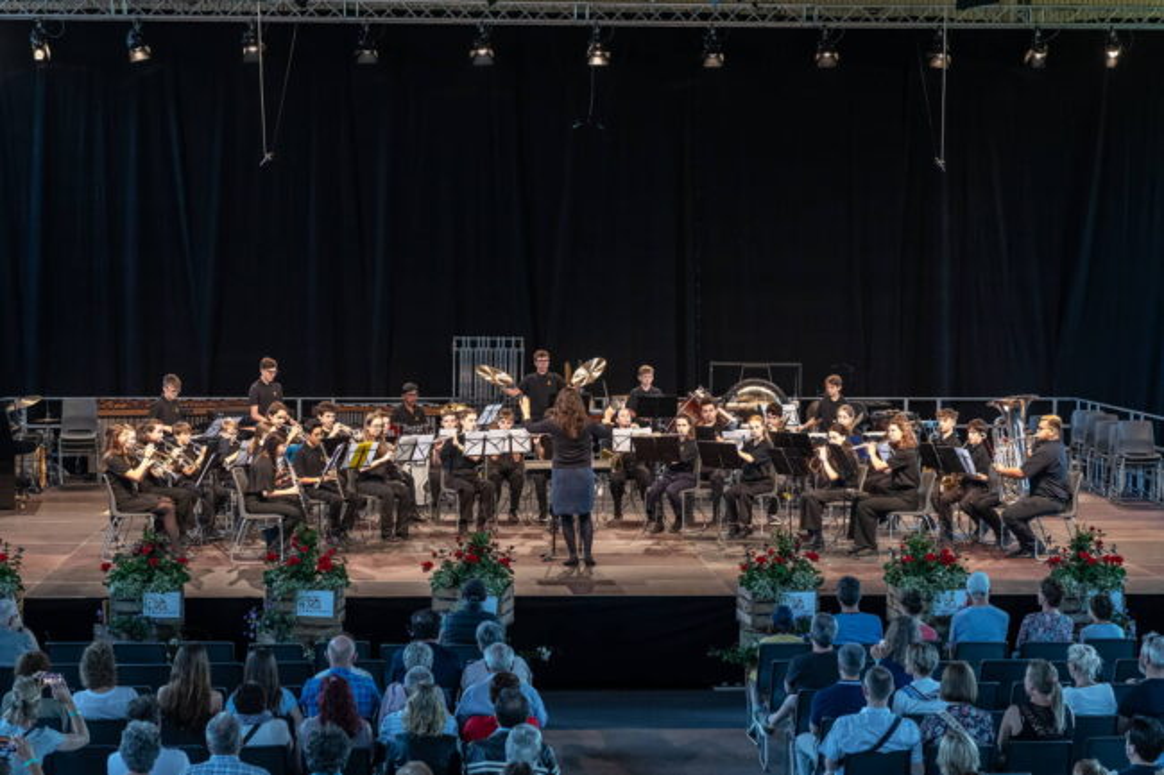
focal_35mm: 70
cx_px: 582
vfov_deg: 19.4
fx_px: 2263
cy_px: 388
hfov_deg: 28.9
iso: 4000
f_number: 6.7
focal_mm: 70
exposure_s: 1/90
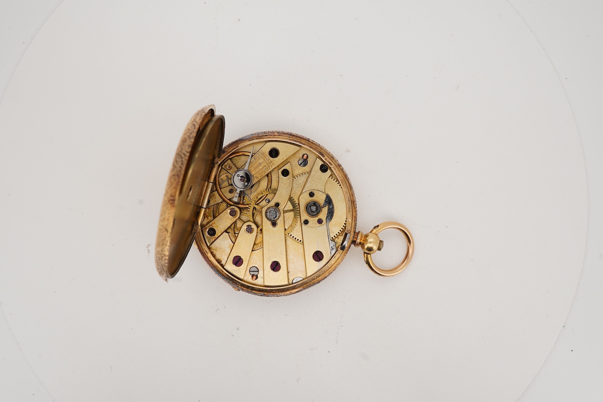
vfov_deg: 29.9
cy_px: 201
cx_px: 302
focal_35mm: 45
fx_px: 754
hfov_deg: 43.6
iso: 160
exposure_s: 1/160
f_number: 22
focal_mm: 30
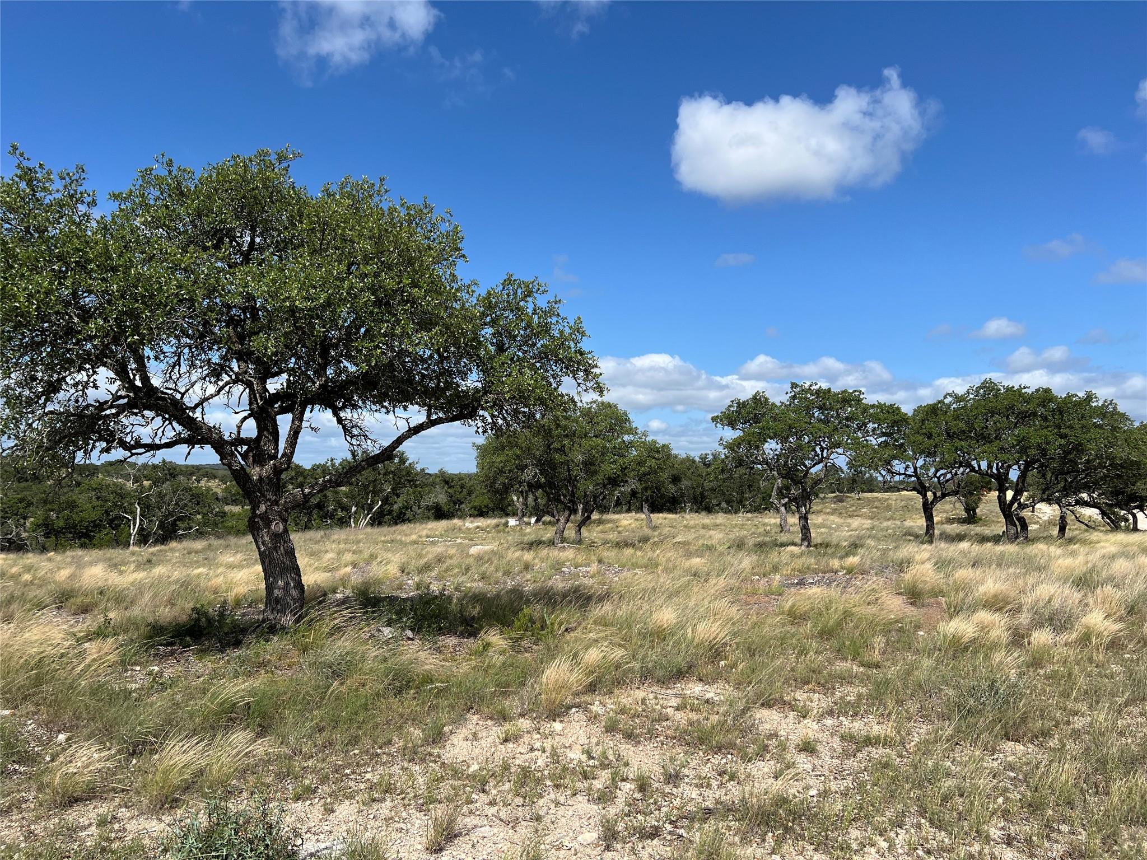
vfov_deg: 53.1
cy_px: 430
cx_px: 574
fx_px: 862
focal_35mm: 26
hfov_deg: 67.3
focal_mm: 5.7
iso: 50
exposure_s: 1/5319
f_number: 1.5
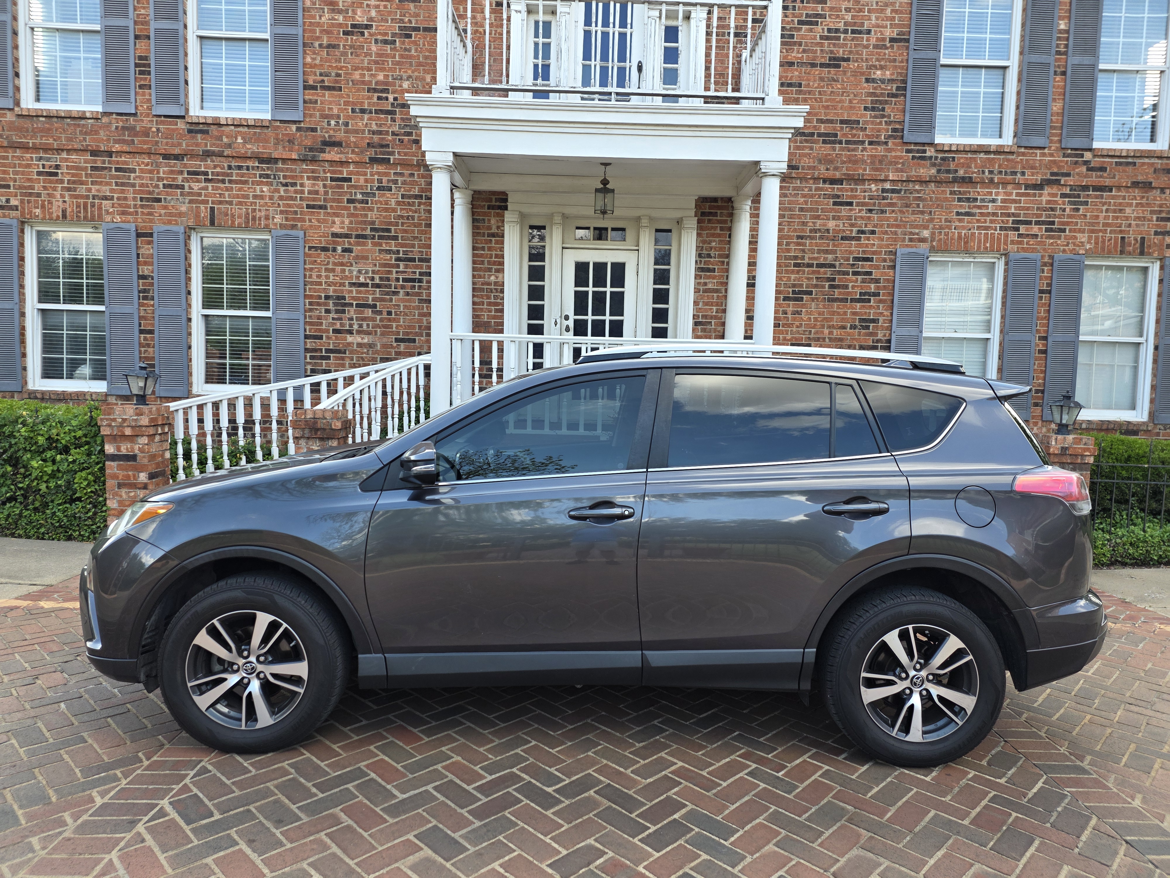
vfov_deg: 58.9
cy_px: 439
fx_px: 777
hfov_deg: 73.9
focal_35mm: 23
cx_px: 585
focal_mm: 6.25
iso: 50
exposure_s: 1/359
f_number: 1.7
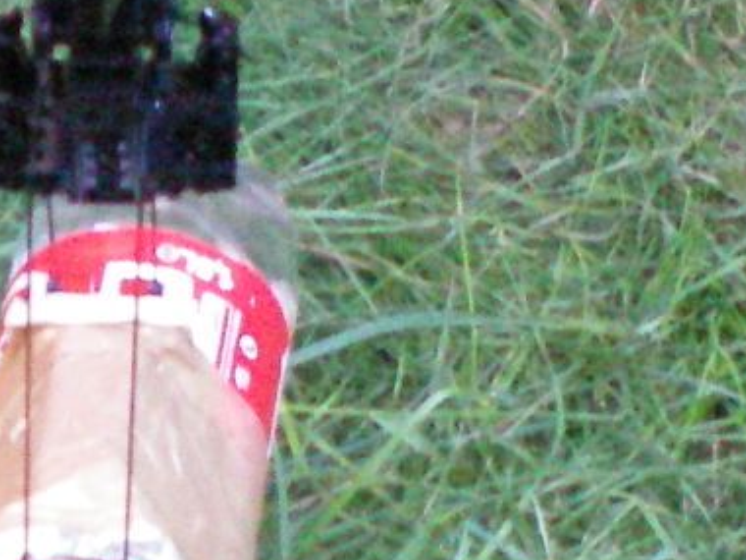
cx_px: 236
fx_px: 4418
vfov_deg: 7.2
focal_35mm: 205
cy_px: 143
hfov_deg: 9.6
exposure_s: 1/50
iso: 400
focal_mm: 6.3
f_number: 3.1
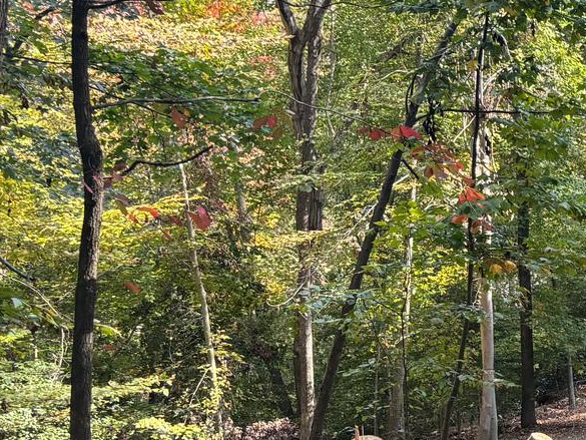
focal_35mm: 91
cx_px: 918
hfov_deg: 18.6
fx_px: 1541
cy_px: 226
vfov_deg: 16.2
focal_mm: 5.96
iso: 40
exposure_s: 1/141
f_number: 1.6
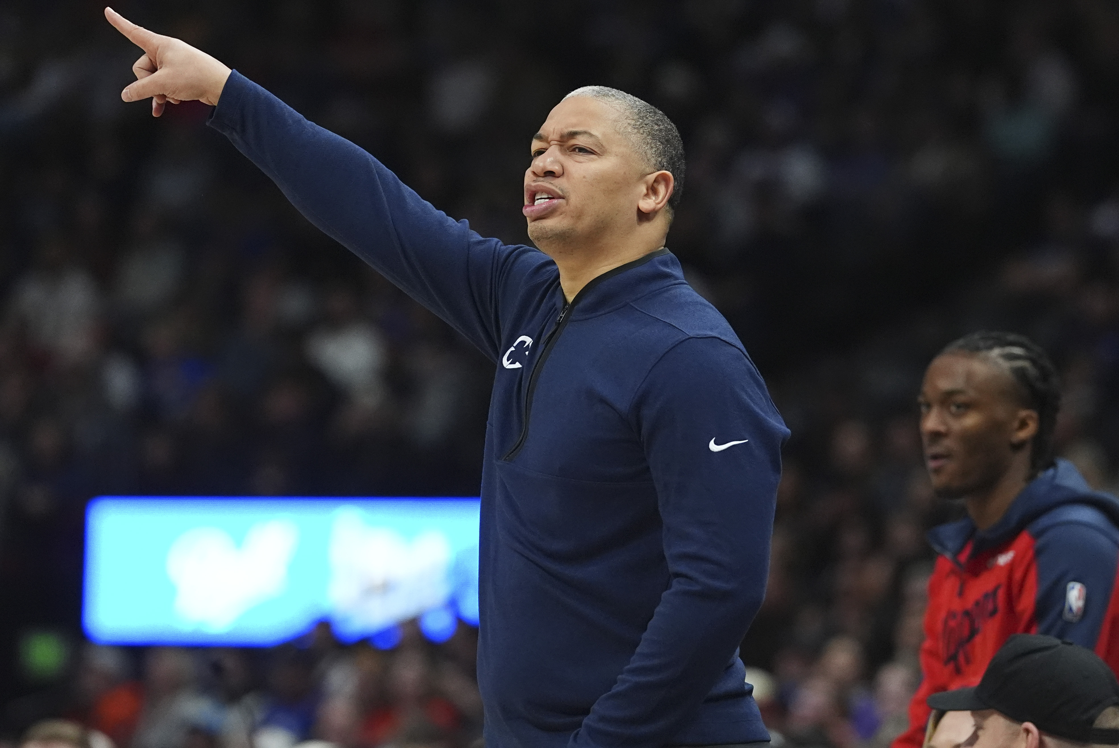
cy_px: 374
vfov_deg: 4.6
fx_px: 9333
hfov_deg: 6.9
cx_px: 560
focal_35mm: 300
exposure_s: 1/1600
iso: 4000
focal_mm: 200
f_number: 3.5
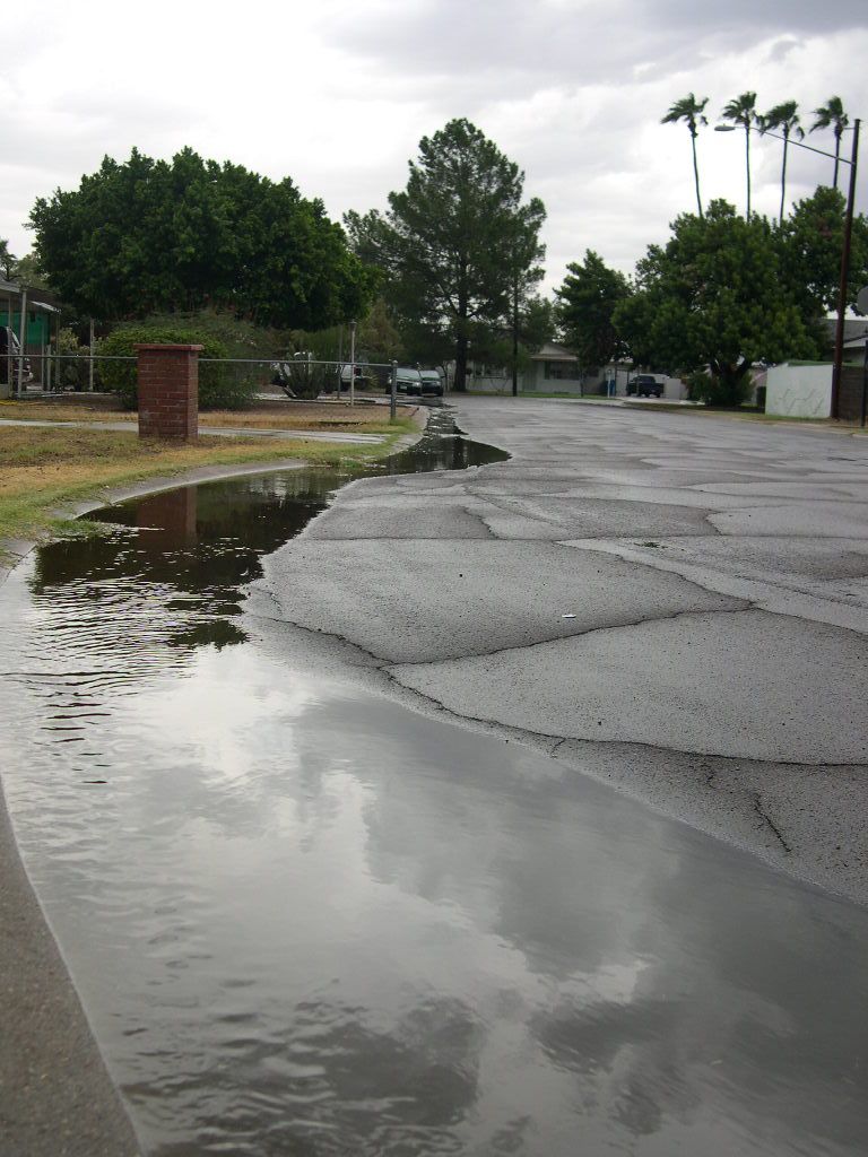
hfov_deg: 37.7
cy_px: 578
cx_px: 434
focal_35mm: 38
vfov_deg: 49.0
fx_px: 1270
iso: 100
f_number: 2.8
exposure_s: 1/315
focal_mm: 8
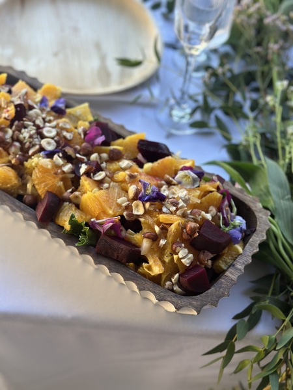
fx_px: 542
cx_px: 146
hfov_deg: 30.3
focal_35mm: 48
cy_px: 195
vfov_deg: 39.7
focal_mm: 6.86
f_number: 1.78
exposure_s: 1/195
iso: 80
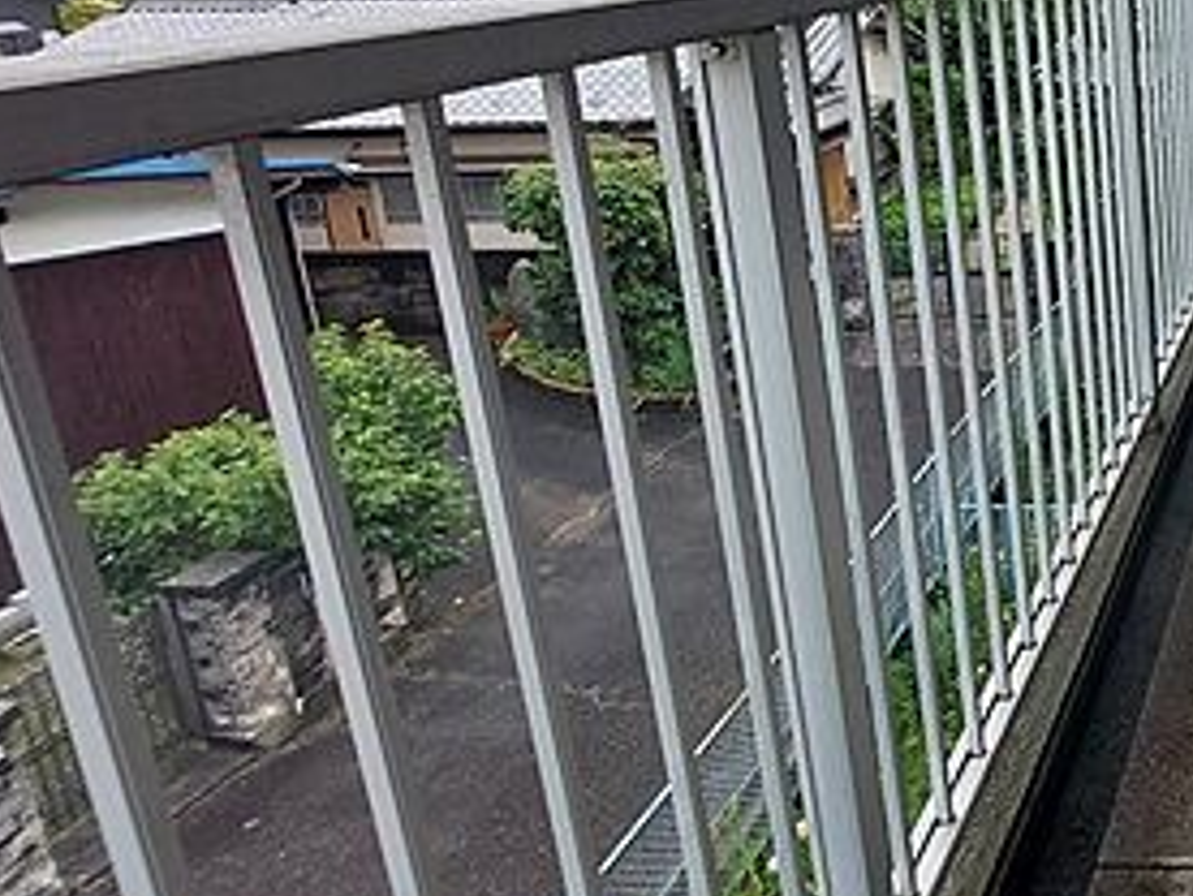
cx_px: 1361
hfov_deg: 43.5
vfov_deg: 43.7
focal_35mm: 30
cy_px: 134
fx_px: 1034
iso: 50
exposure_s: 1/286
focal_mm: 1.74
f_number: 2.2
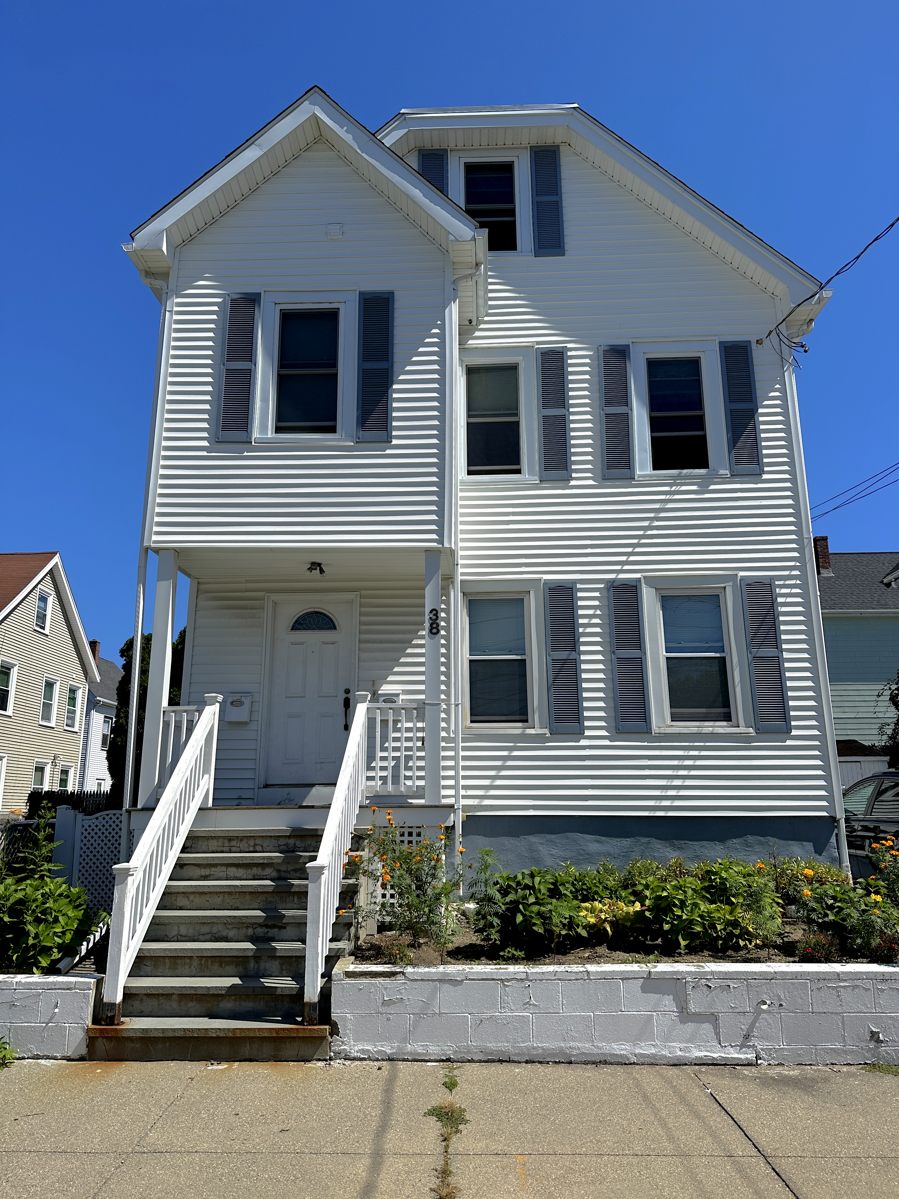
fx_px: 831
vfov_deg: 71.6
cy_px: 600
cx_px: 450
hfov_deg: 56.8
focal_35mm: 24
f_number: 1.78
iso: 80
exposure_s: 1/7576
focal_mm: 6.86
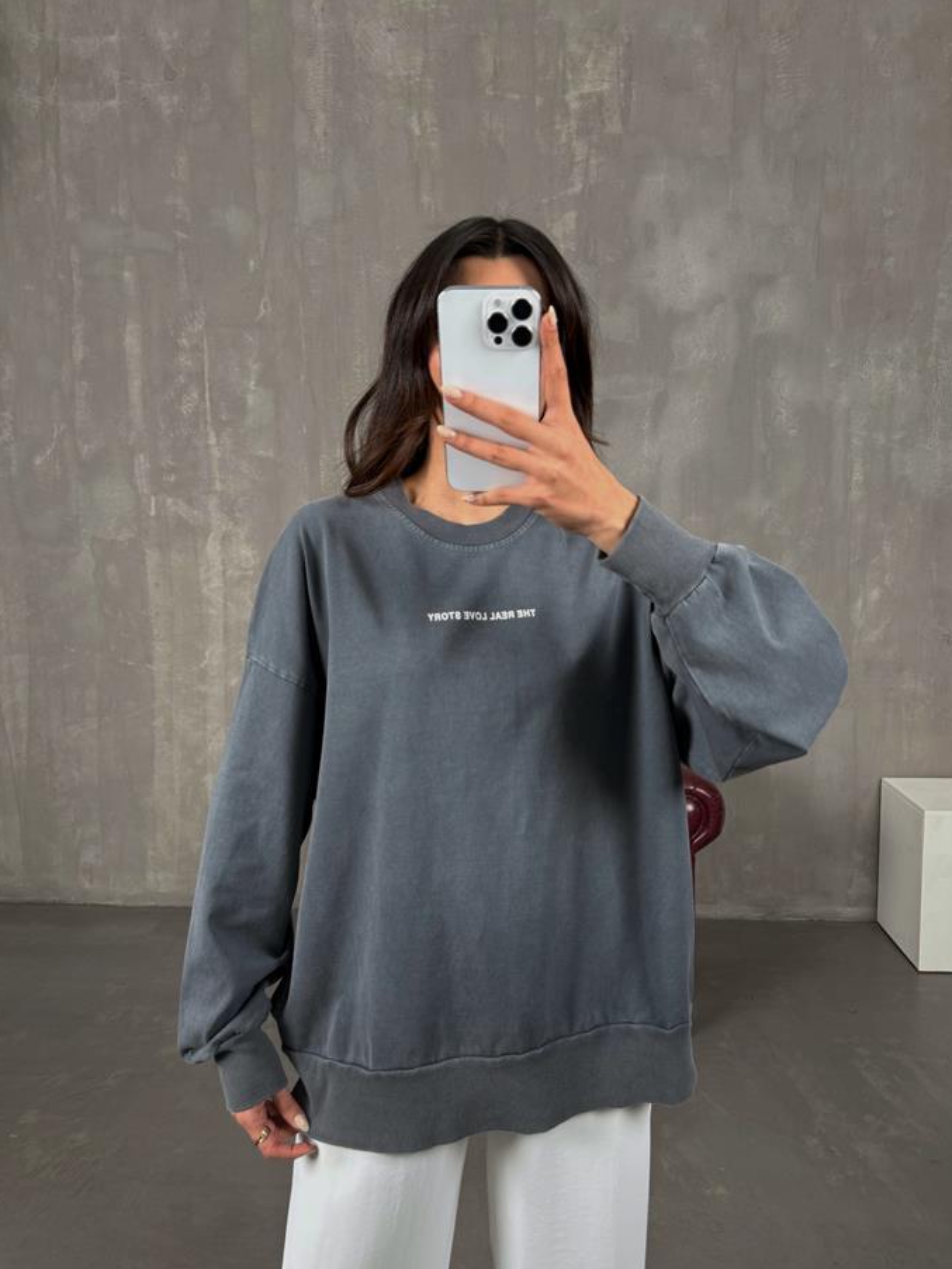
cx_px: 489
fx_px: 916
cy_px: 626
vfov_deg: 69.4
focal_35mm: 25
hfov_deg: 54.9
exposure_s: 1/121
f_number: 1.78
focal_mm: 6.76
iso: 125
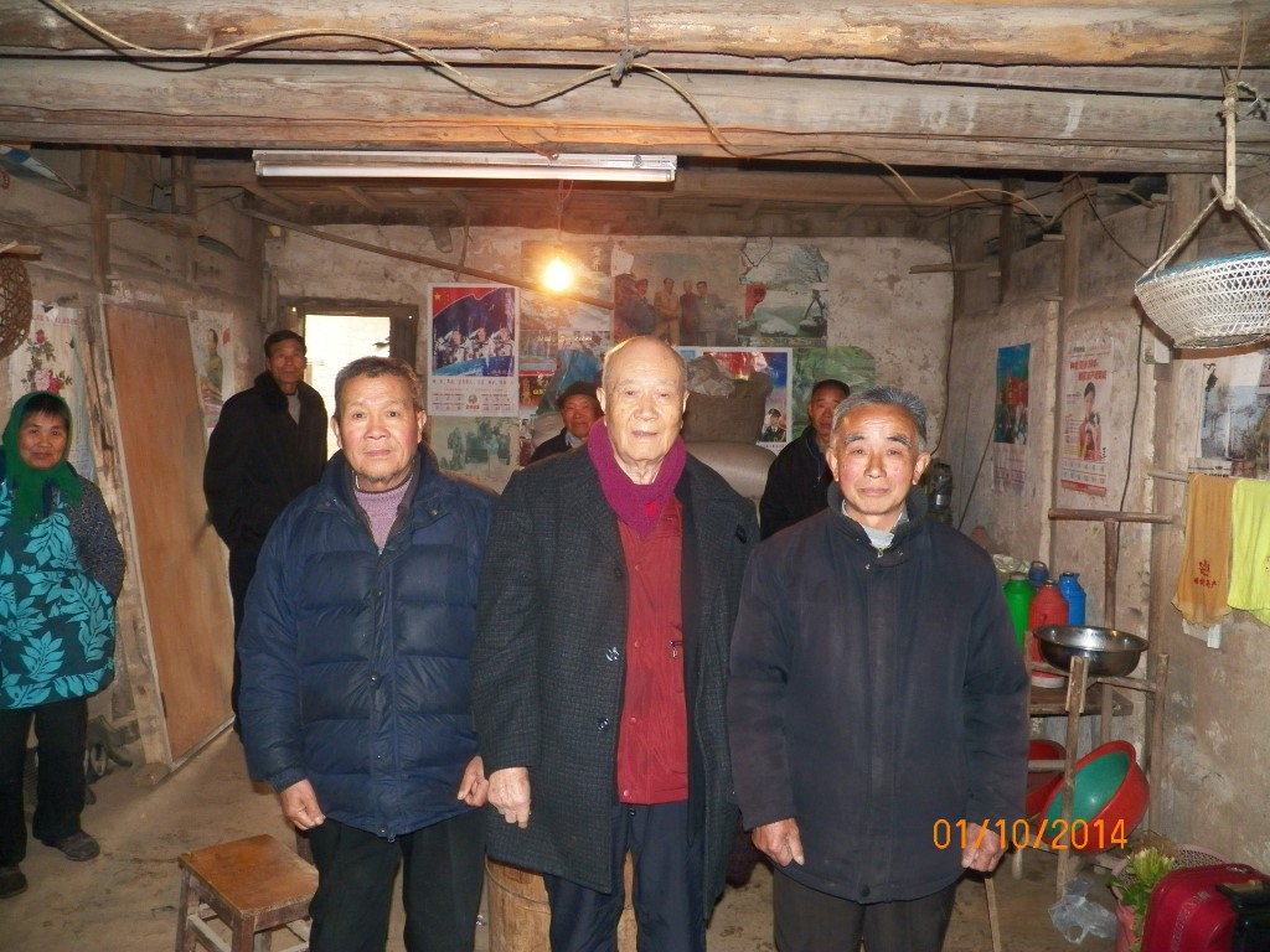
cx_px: 635
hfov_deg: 63.4
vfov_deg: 49.7
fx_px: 1027
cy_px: 476
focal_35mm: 28
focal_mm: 4.9
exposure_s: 1/30
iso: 400
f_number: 2.8
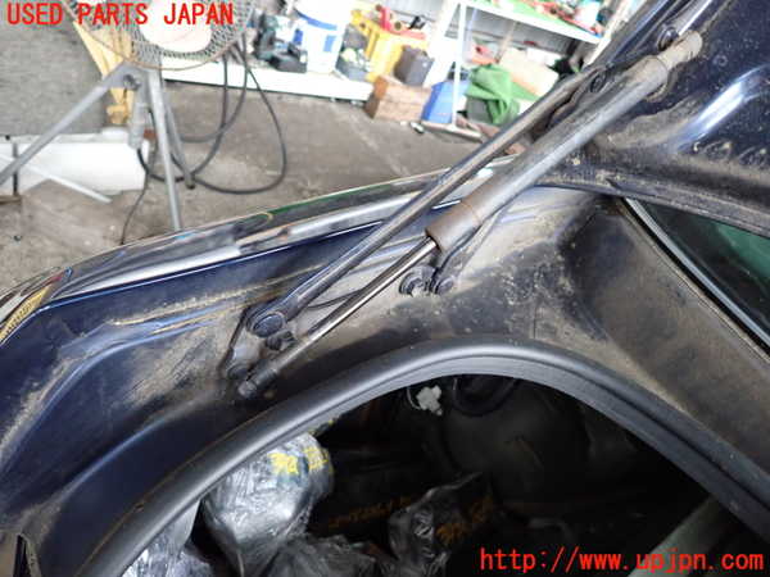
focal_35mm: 25
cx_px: 385
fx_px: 556
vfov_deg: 54.9
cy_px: 288
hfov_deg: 69.4
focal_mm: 4.5
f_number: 2
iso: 640
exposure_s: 1/50
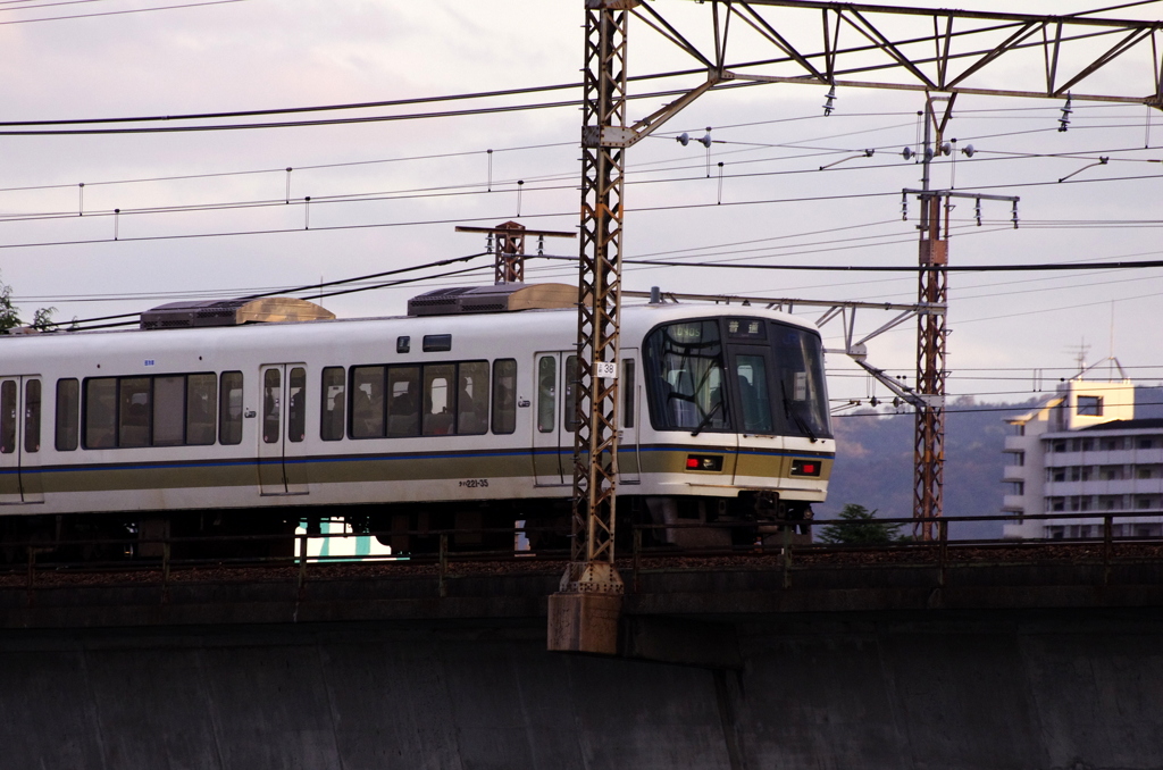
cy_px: 385
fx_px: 14506
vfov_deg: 3.0
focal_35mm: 450
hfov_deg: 4.6
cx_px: 582
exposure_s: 1/500
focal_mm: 300
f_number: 6.3
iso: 1250
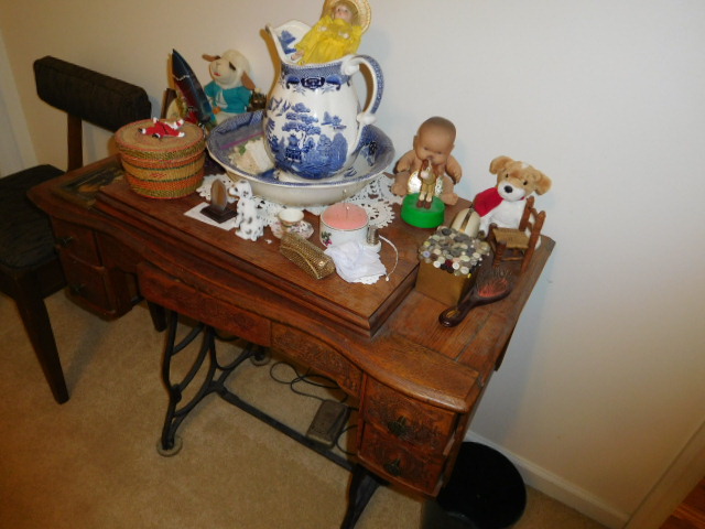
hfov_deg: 69.4
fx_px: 509
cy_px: 264
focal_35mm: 25
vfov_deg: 54.9
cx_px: 352
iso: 200
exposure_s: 1/30
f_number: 3.4
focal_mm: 4.5
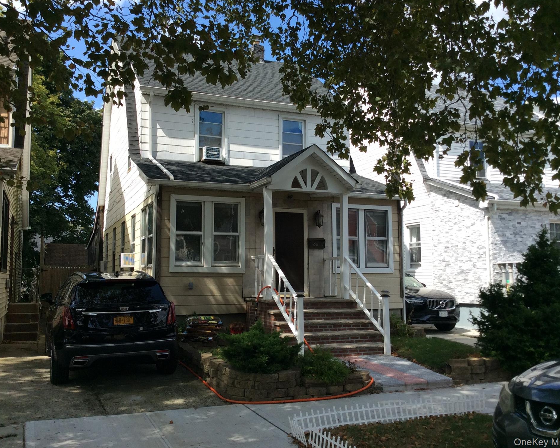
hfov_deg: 52.8
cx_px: 269
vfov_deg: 43.4
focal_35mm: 34
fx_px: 564
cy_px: 221
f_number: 2.4
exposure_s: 1/880
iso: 32
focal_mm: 3.3
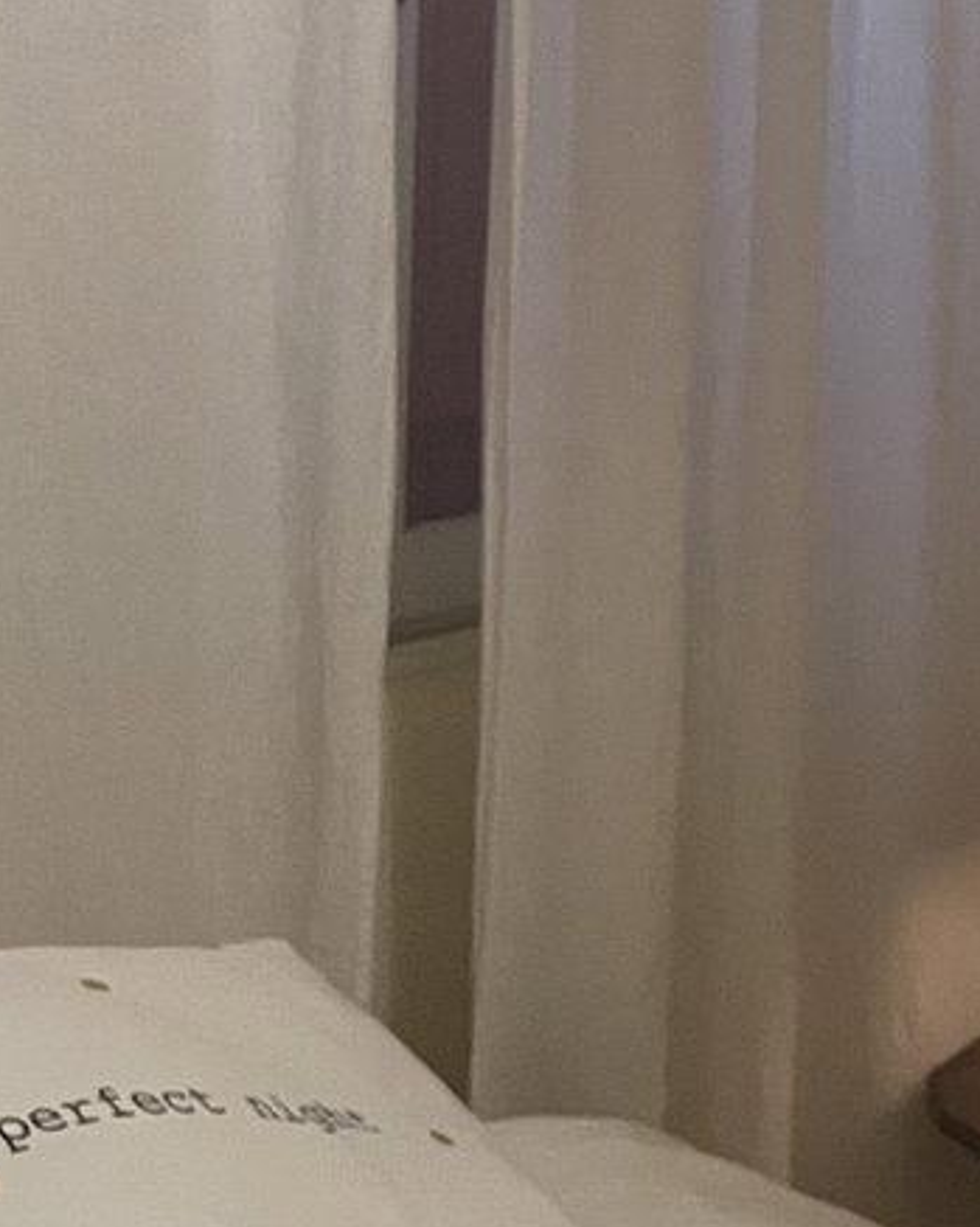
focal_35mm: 93
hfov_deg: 14.0
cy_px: 239
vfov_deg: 20.4
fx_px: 3375
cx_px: 1954
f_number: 1.6
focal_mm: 4.2
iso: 400
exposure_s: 1/50
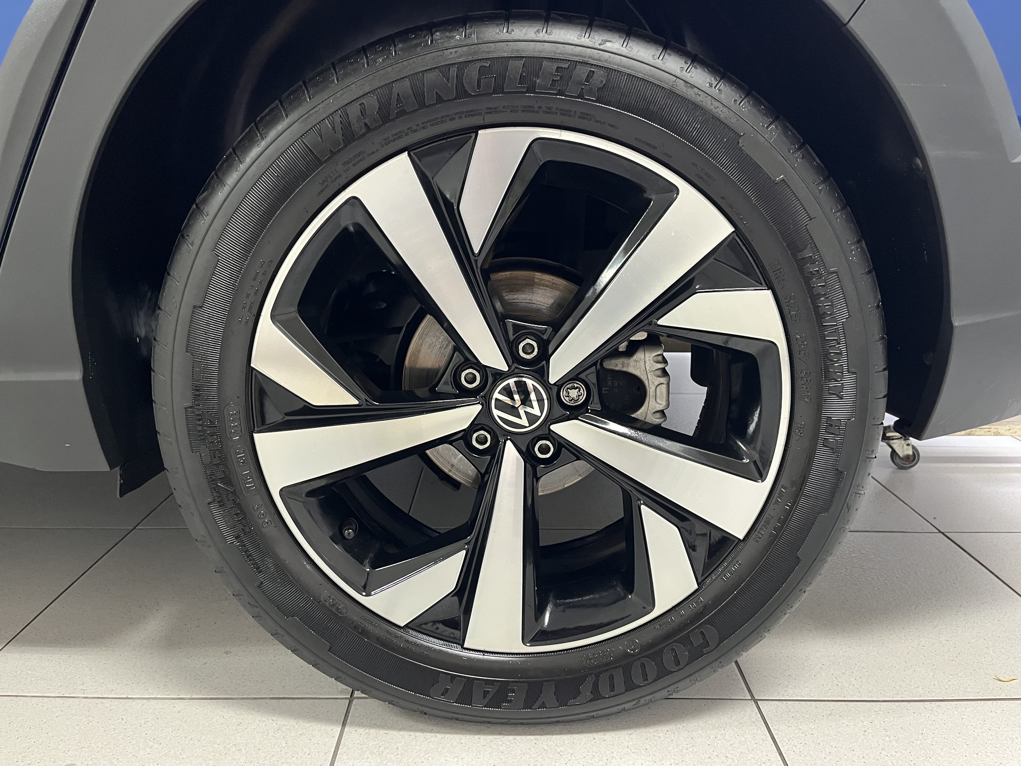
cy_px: 383
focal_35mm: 26
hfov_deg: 67.3
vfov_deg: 53.1
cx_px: 510
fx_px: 767
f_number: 1.6
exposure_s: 1/40
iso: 400
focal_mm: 5.1
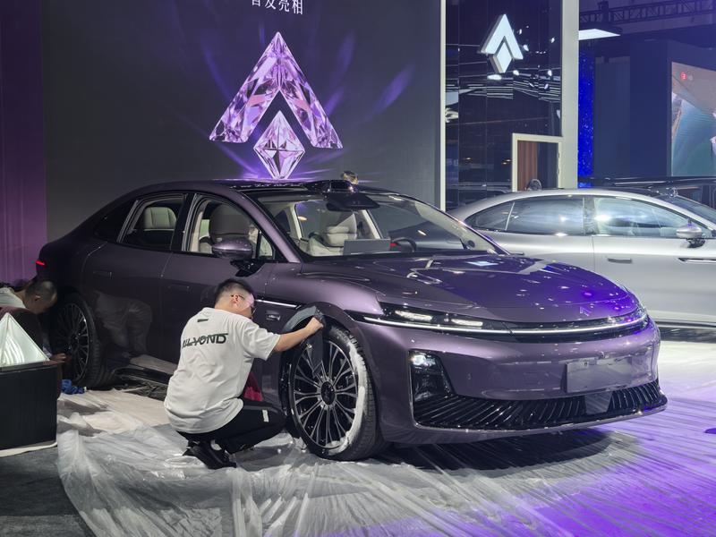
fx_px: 1117
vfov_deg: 27.0
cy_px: 268
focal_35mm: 54
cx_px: 358
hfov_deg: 35.5
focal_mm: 6.98
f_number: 1.4
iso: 50
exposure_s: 1/157
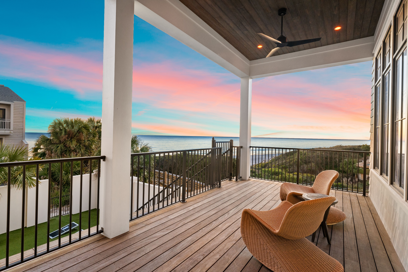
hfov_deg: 91.3
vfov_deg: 68.6
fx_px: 199
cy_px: 136
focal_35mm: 18
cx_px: 204
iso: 640
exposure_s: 1/6
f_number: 9
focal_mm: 17.6
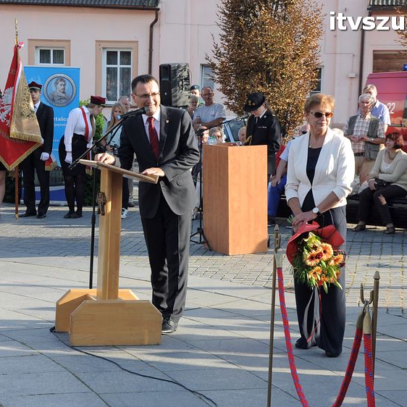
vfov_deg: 20.0
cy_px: 204
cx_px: 185
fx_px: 1153
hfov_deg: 20.0
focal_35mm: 87
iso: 400
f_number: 8
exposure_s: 1/250
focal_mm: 45
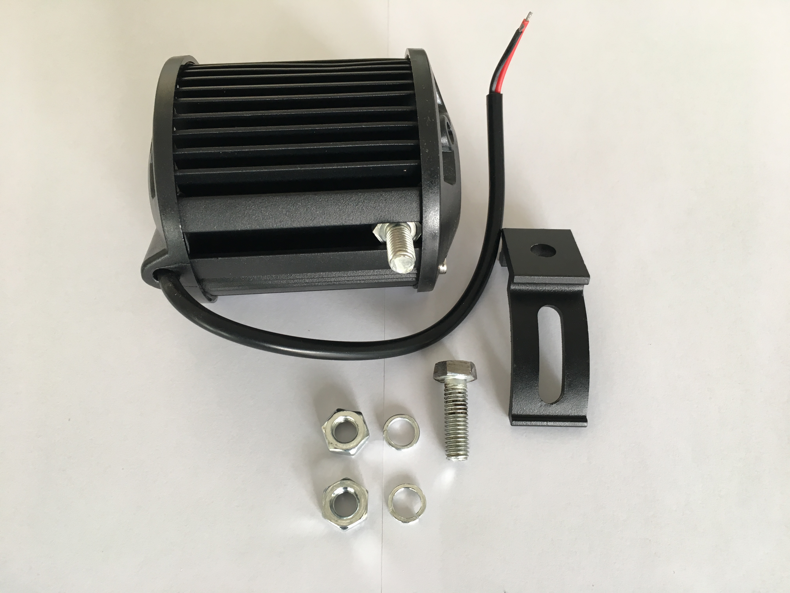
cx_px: 395
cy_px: 296
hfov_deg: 61.7
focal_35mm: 29
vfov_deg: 48.2
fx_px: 662
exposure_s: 1/33
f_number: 2.2
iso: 64
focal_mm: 4.15
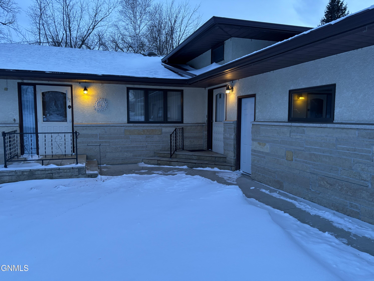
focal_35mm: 26
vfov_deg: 53.1
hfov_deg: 67.3
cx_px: 187
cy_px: 140
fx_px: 281
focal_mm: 5.96
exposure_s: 1/60
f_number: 1.6
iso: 200
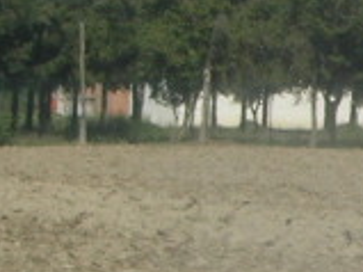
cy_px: 119
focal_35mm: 730
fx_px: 7649
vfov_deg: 2.0
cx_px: 1164
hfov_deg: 2.7
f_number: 8.2
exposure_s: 1/279
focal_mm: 23.4
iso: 64
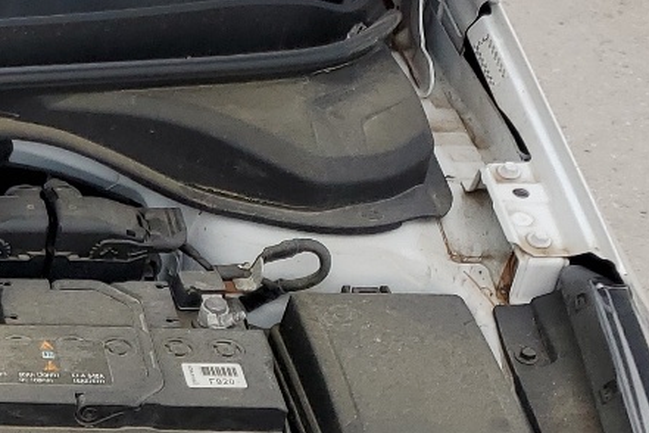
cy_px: 507
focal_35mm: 98
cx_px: -427
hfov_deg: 17.8
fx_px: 1767
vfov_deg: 13.6
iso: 50
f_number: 1.5
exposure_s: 1/2500
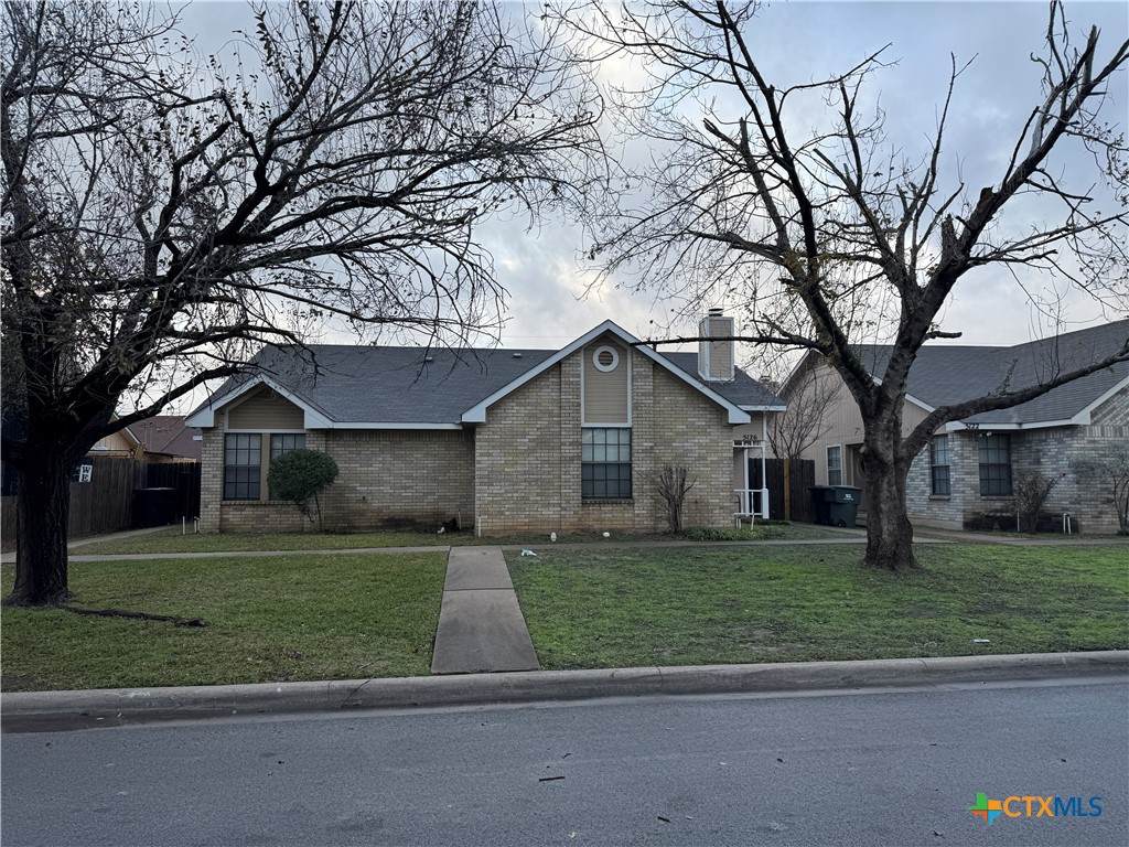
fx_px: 783
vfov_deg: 56.8
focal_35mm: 24
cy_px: 424
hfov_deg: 71.6
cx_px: 564
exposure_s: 1/658
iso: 80
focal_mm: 6.76
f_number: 1.78
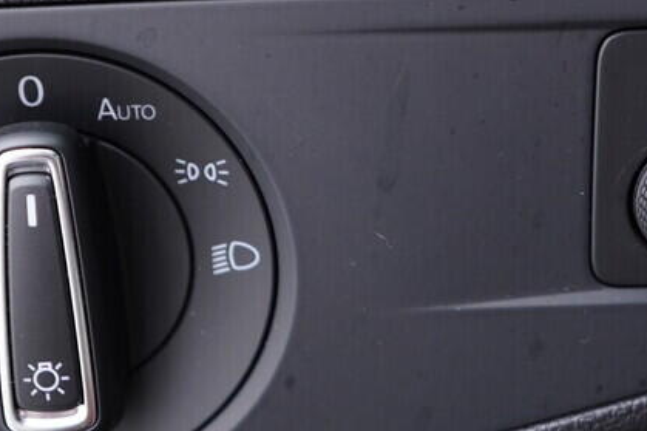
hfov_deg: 23.0
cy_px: 168
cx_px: 201
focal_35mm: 88
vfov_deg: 15.5
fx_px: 1581
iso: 320
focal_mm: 24
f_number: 2.8
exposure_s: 1/40
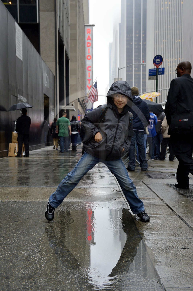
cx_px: 96
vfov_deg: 41.1
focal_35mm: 48
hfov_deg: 28.0
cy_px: 146
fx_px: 386
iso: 800
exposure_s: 1/200
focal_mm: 48
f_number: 5
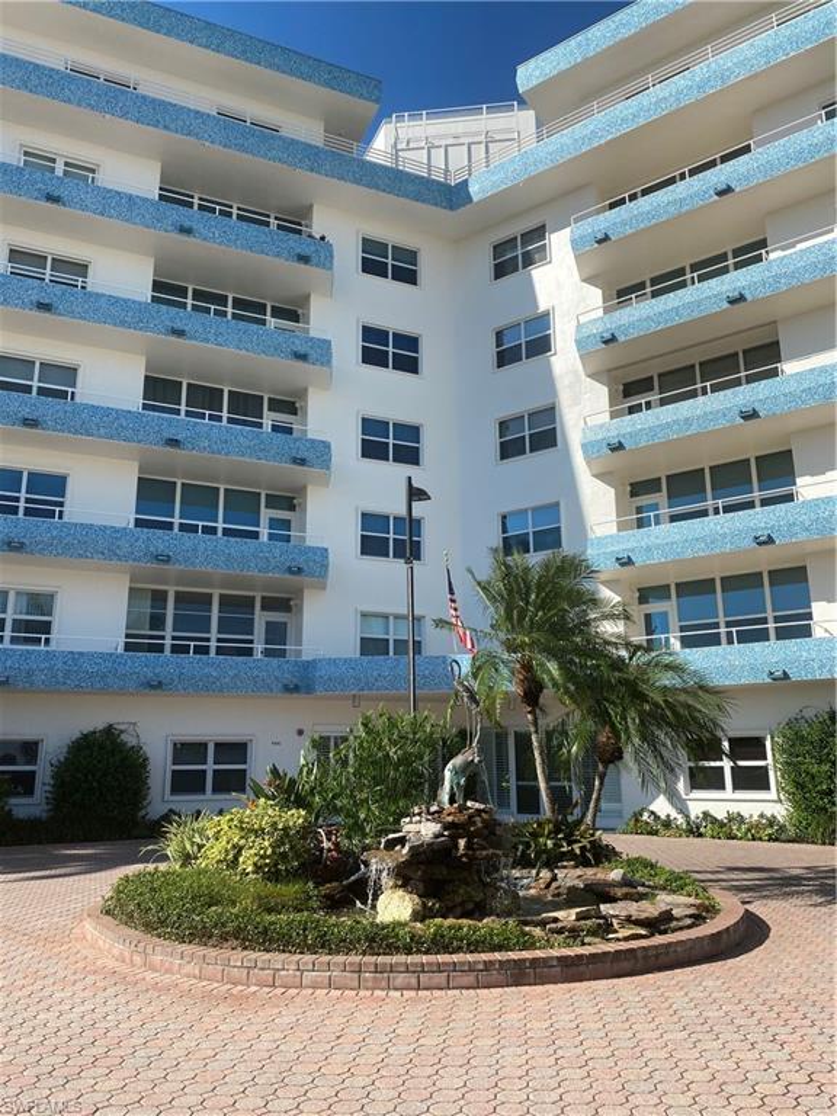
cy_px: 558
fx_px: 838
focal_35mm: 26
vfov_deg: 67.3
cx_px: 418
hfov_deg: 53.1
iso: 32
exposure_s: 1/2817
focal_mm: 4.25
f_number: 1.8
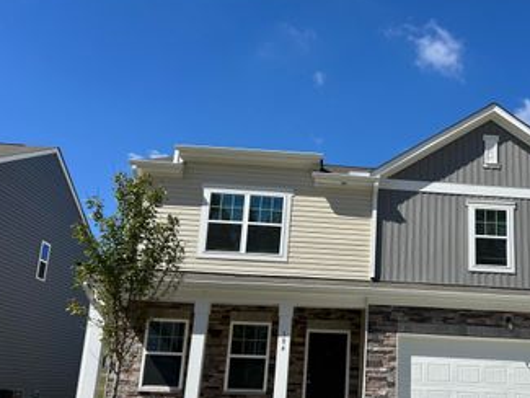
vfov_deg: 35.9
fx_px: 613
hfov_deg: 45.5
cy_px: 231
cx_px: 382
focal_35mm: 40
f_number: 1.5
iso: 50
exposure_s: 1/6211
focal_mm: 5.7
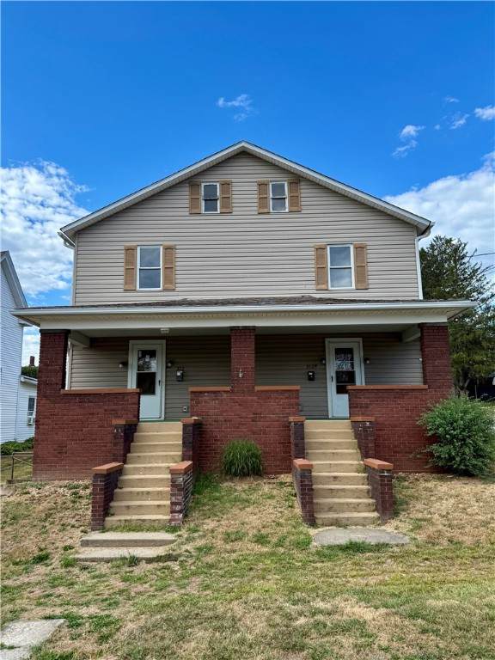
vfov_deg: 71.6
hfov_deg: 56.8
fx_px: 458
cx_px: 248
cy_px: 330
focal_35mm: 24
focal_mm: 6.76
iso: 100
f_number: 1.78
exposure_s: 1/1812
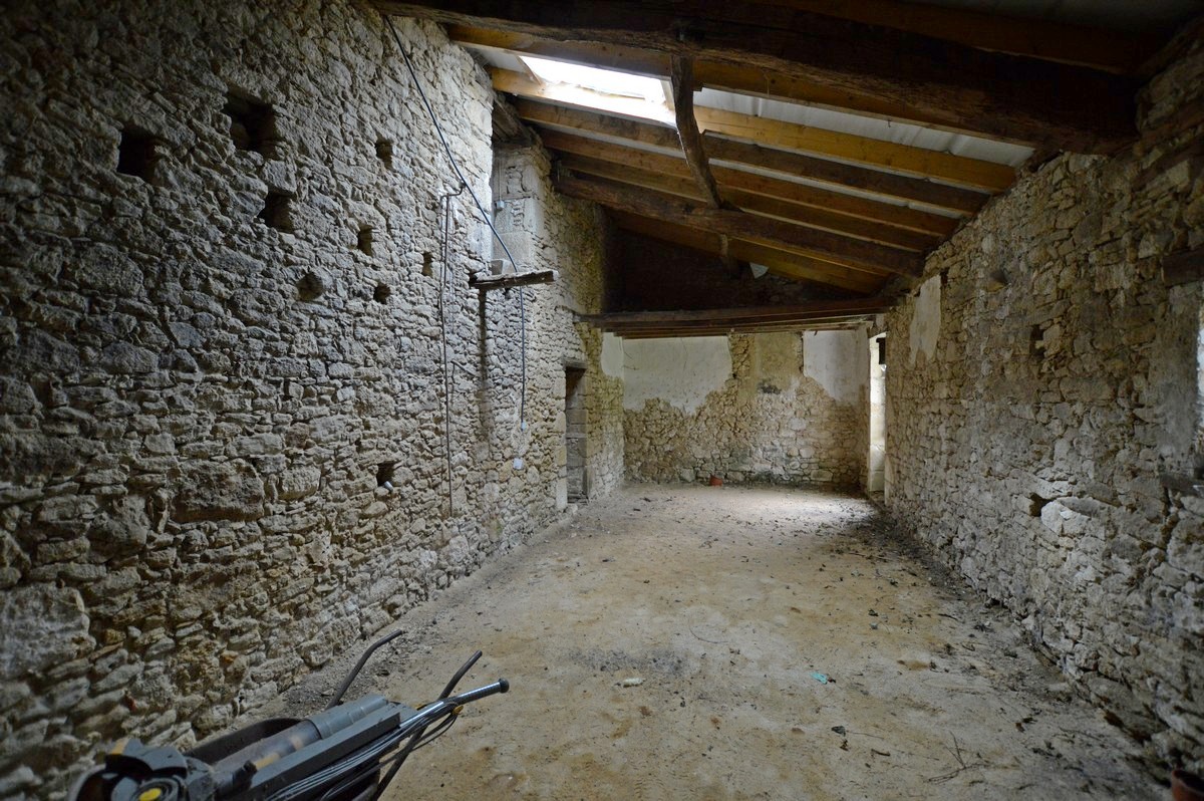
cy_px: 400
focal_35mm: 21
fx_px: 702
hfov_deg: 81.3
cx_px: 602
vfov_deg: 59.4
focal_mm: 14
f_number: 3.5
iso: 800
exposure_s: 1/60
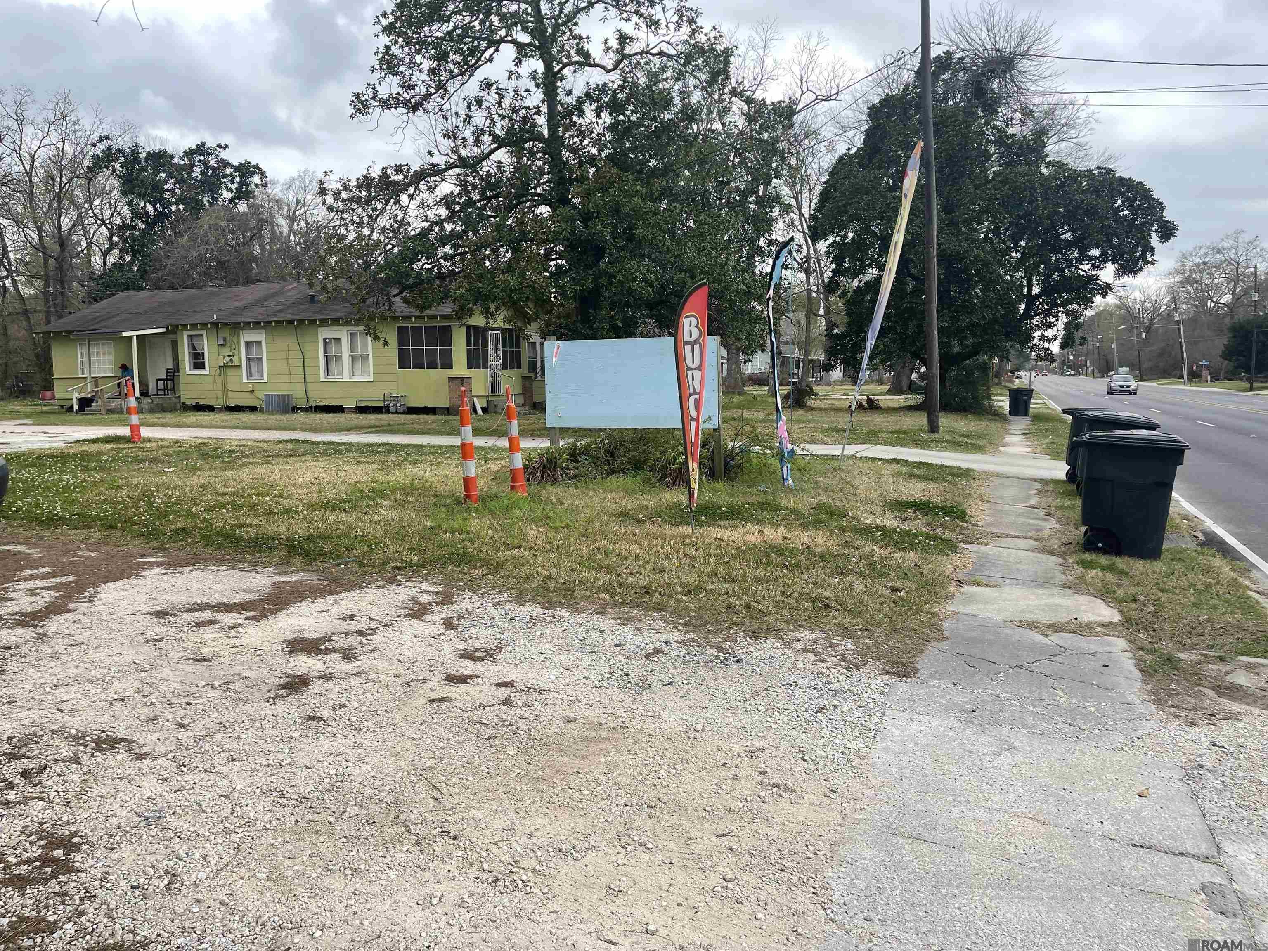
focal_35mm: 25
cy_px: 476
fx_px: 916
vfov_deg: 54.9
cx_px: 634
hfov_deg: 69.4
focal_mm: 5.1
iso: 32
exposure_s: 1/121
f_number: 1.6
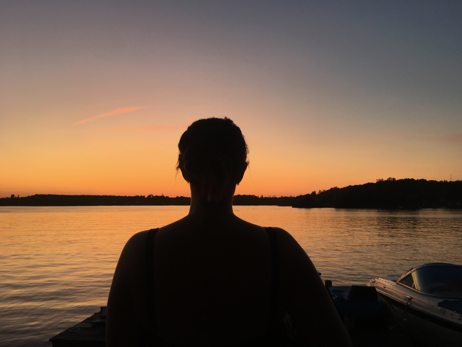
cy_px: 174
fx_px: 387
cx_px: 231
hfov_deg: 61.7
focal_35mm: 29
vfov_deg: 48.2
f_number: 2.2
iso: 32
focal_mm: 4.15
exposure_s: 1/60
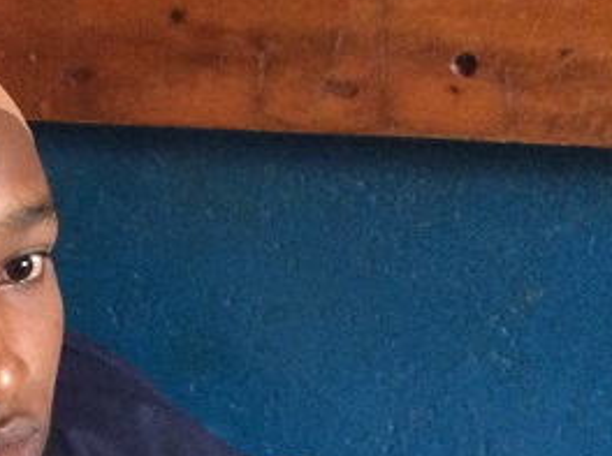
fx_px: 1500
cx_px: -148
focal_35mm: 85
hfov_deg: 21.2
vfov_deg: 17.0
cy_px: 437
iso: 320
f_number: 2.4
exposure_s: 1/25
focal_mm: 3.3
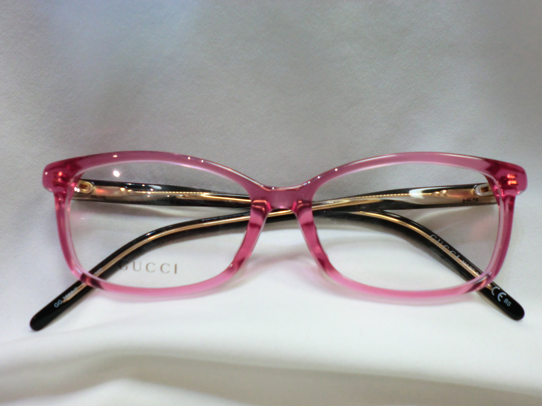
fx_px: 501
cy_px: 203
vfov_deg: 44.2
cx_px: 271
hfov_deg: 56.8
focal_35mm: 32
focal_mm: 5.8
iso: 160
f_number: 3.5
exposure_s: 1/60
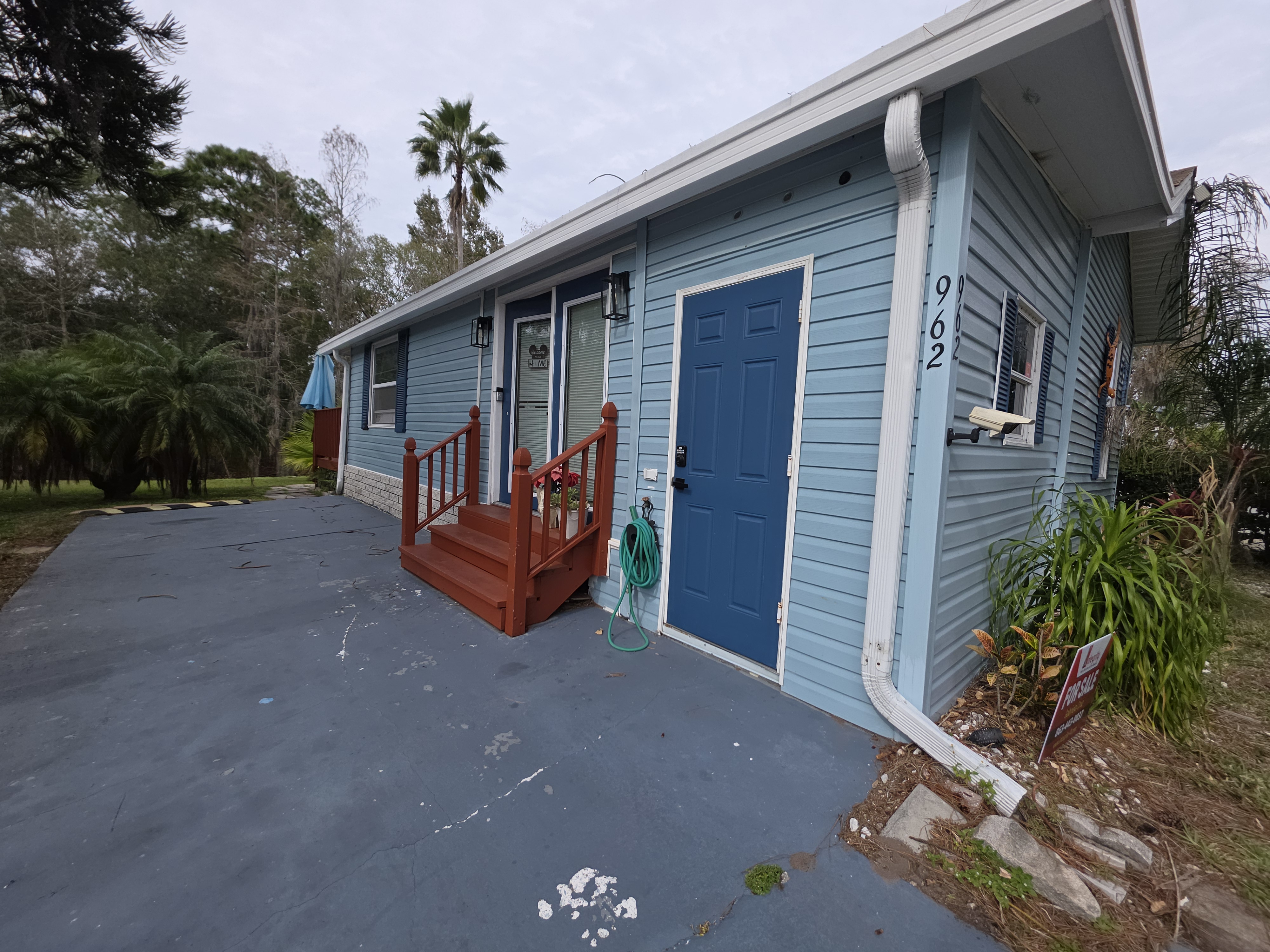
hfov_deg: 106.2
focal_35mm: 13
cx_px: 635
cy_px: 476
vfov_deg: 89.9
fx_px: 477
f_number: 1.9
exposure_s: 1/883
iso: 20
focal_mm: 2.2
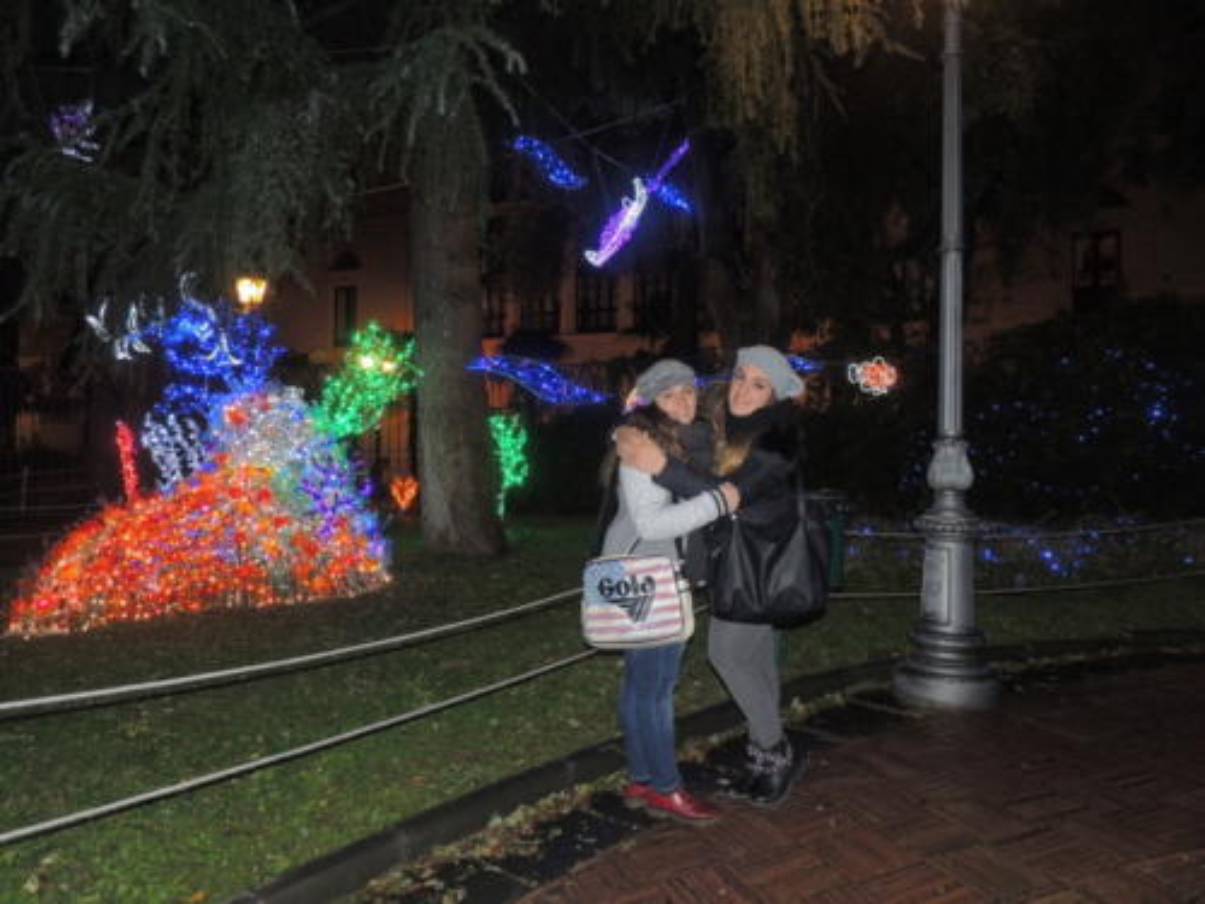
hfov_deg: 71.6
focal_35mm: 24
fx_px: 835
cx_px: 602
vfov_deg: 56.8
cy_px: 452
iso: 200
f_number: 3
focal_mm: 4.3
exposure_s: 1/30
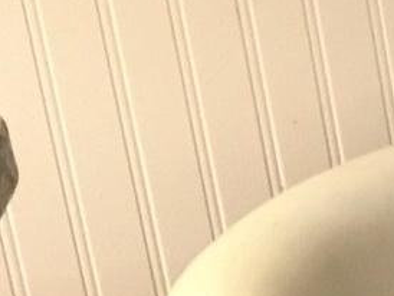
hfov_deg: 7.6
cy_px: 366
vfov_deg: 6.9
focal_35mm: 213
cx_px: 1333
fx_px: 2426
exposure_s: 1/17
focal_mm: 4.15
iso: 200
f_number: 2.2
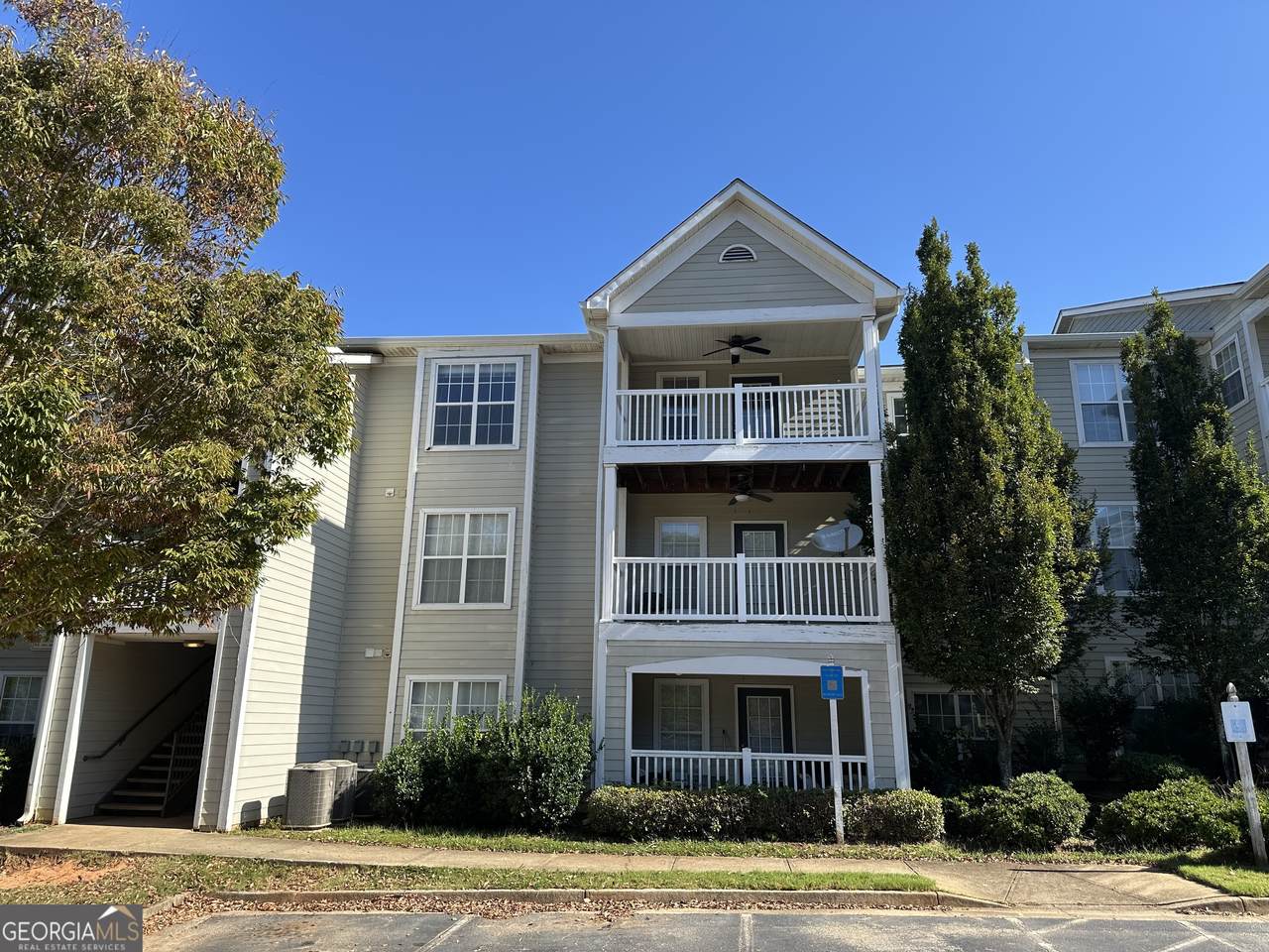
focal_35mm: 24
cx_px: 634
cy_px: 476
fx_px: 880
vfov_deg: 56.8
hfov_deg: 71.6
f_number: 1.78
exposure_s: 1/2070
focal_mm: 6.86
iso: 80
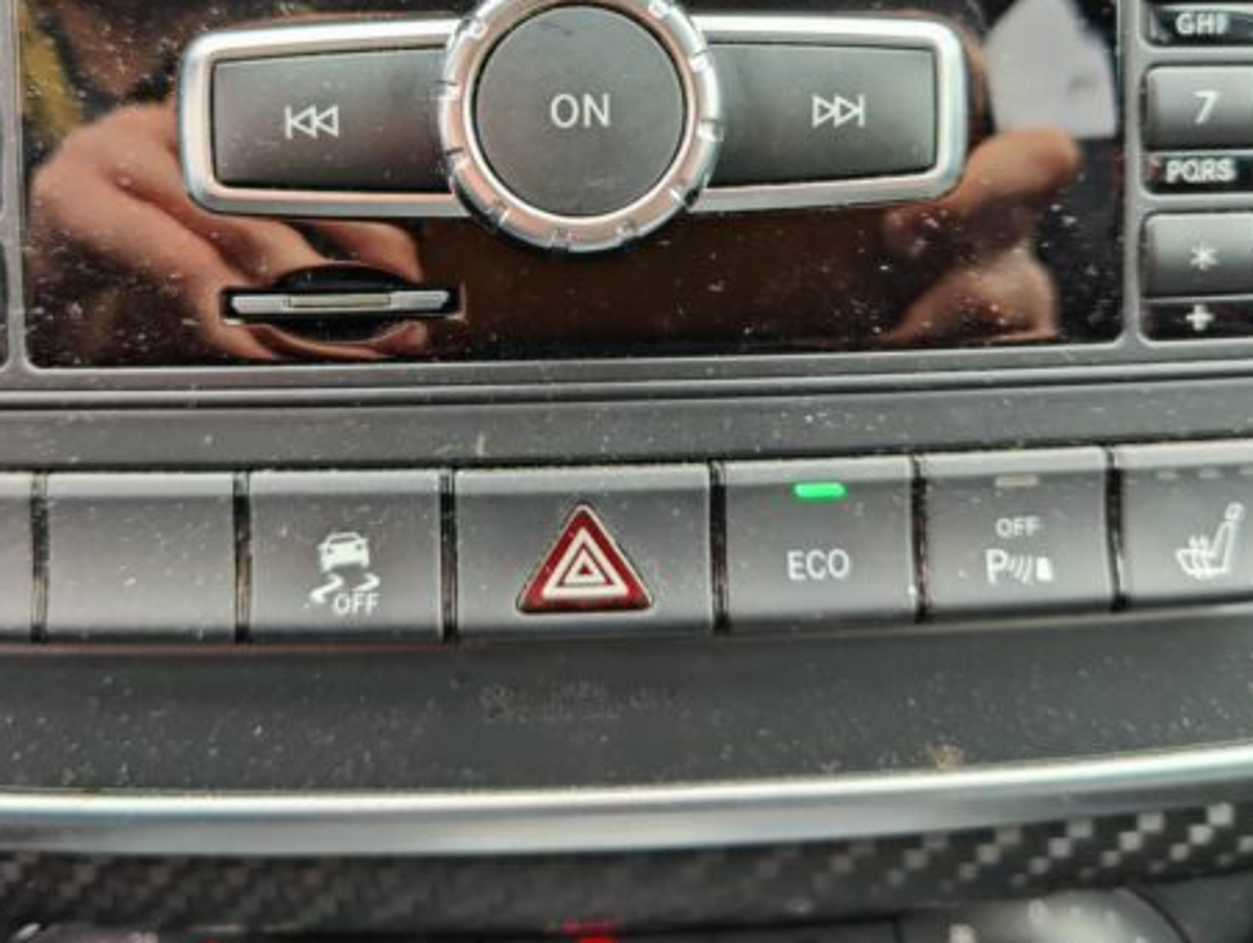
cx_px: 582
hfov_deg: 31.2
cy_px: 244
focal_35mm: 62
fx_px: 2247
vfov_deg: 23.5
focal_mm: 6.06
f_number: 1.88
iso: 400
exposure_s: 1/66
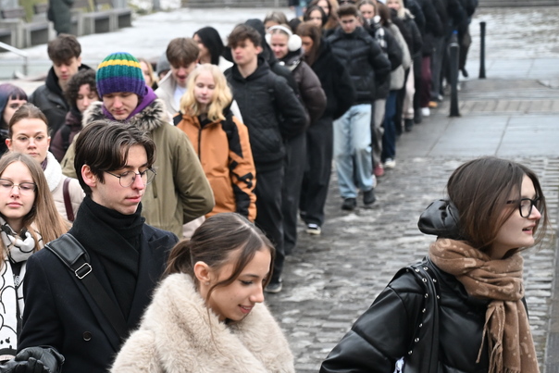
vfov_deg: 9.9
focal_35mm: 139
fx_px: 2159
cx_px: 52
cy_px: 197
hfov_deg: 14.6
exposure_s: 1/800
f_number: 4
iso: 2000
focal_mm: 70
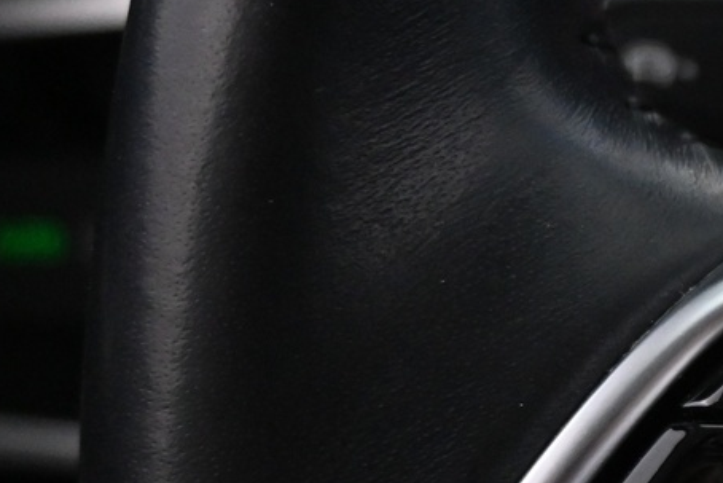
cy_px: 340
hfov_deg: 16.7
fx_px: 2203
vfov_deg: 12.5
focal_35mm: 110
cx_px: 1132
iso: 3200
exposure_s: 1/30
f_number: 3.8
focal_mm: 20.5
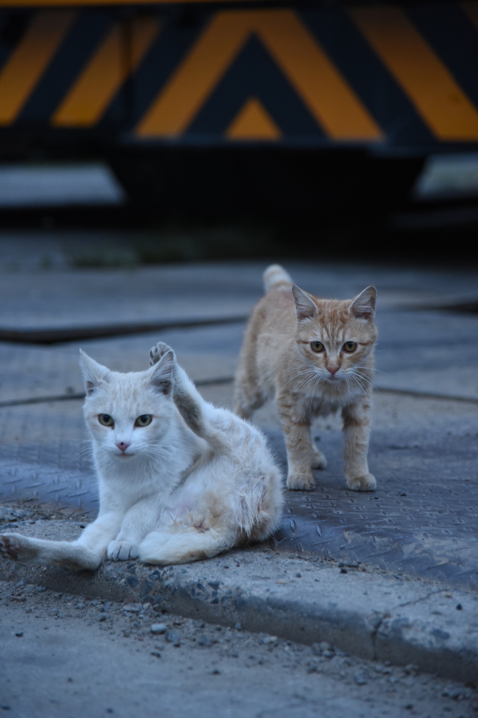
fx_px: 2390
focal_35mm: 120
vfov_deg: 17.1
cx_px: 239
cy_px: 359
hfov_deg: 11.4
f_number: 4
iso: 2500
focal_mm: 120
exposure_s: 1/125
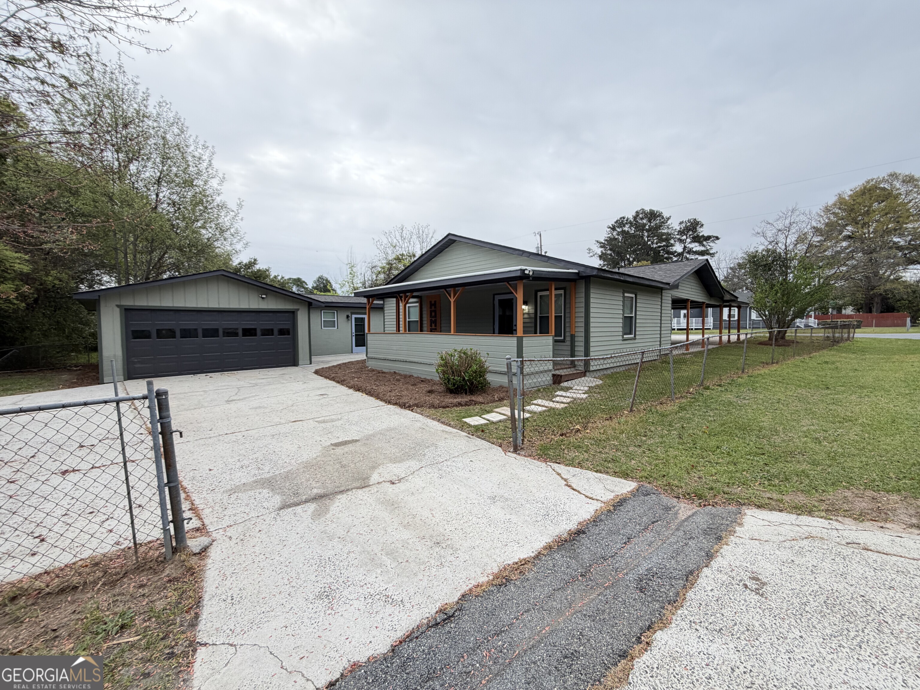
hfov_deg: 102.1
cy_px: 345
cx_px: 460
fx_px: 372
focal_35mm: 14
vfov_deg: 85.7
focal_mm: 2.22
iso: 100
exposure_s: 1/121
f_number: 2.2
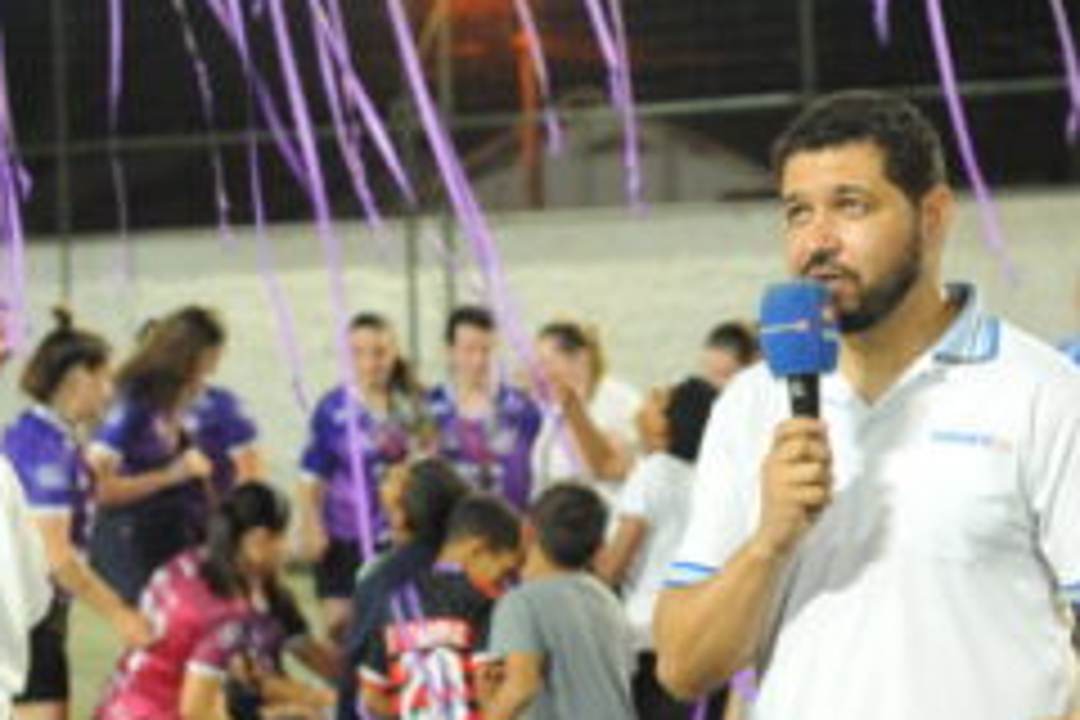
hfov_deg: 16.7
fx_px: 3660
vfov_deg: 11.2
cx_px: 745
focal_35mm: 122
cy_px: 504
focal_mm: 50
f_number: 3.2
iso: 5000
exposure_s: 1/160
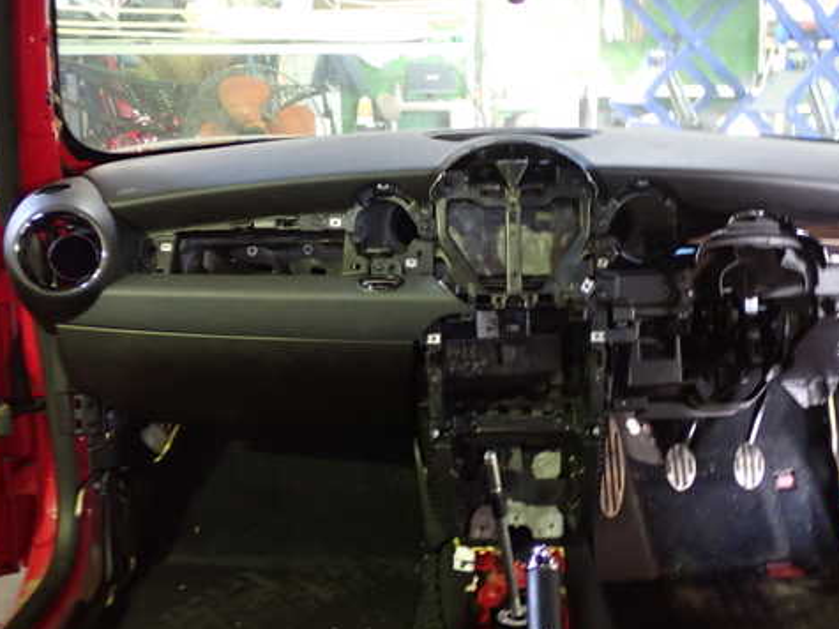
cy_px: 299
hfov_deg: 39.5
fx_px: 1163
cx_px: 505
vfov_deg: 30.2
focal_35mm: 48
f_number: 2.7
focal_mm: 6.83
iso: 800
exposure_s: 1/10
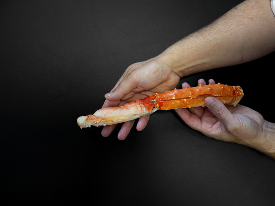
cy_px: 103
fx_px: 286
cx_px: 138
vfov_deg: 39.7
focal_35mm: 36
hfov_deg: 51.3
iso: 200
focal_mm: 18
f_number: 4.5
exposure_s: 1/13
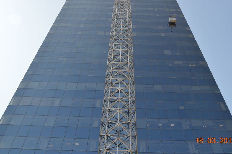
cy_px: 61
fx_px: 212
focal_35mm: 33
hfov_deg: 57.3
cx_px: 121
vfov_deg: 39.7
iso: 100
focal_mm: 18
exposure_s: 1/200
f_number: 5.6
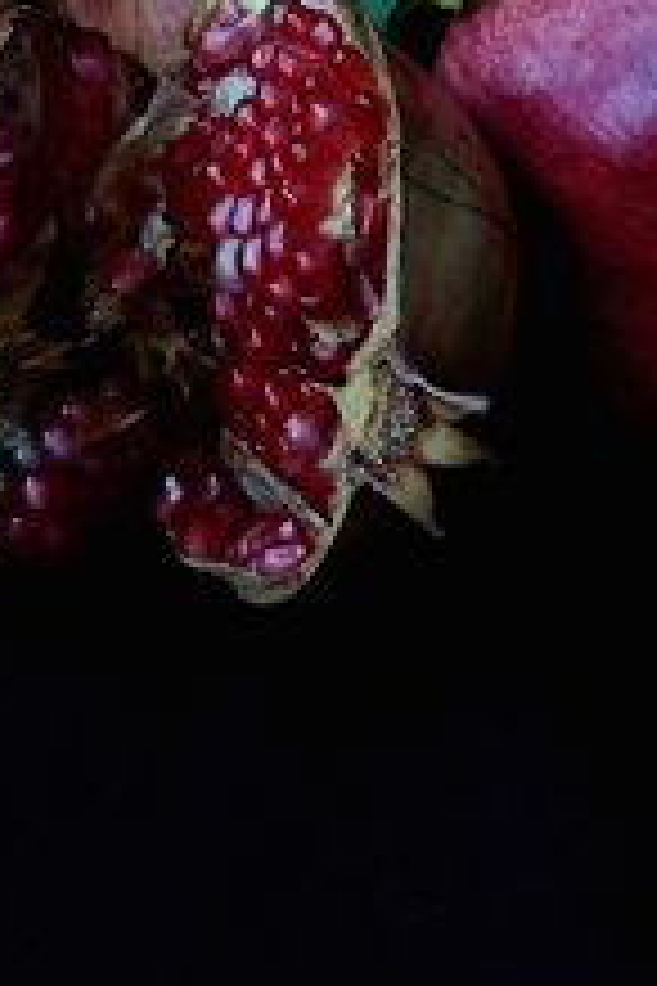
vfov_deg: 16.5
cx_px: 140
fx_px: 3367
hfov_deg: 11.1
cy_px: 200
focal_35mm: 123
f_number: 20
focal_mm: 30
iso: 320
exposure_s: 1/1.6
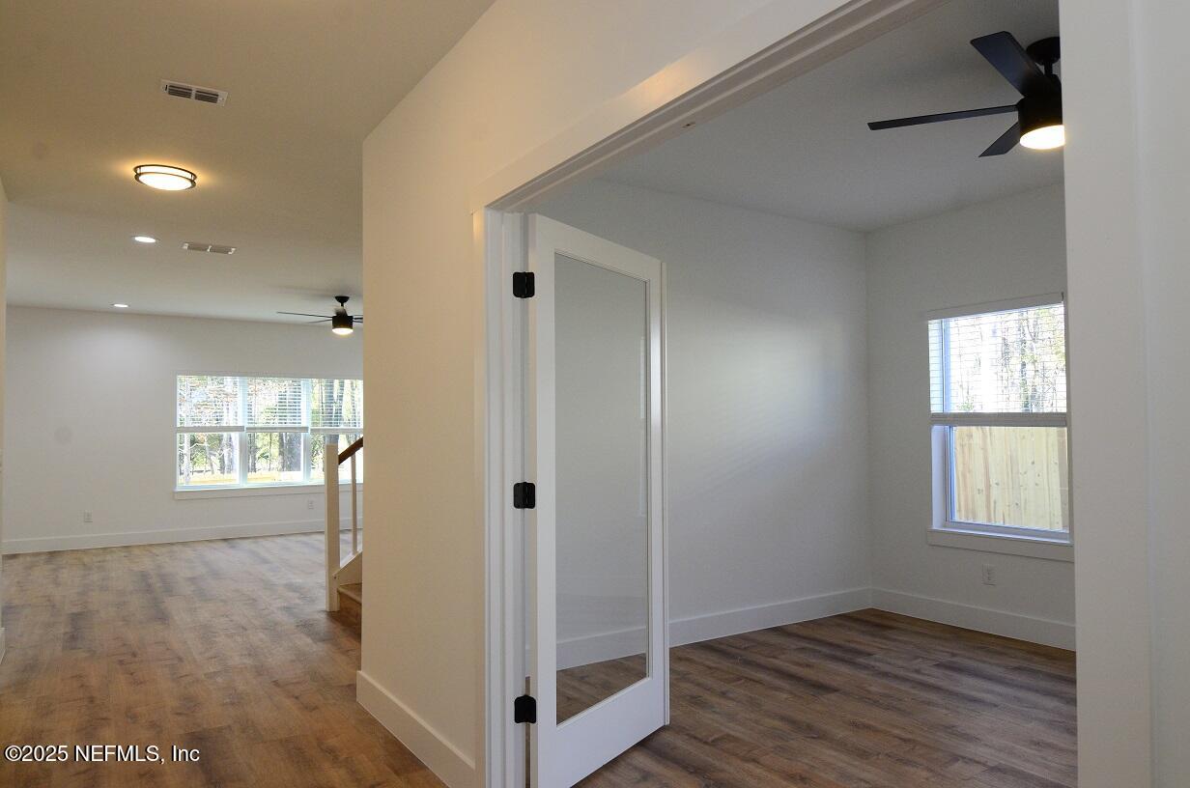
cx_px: 595
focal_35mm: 22
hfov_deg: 77.4
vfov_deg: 55.9
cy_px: 394
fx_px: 742
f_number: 8
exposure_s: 1/100
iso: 1000
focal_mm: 15
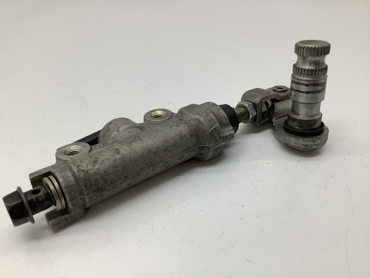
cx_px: 185
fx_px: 331
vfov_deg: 45.4
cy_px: 139
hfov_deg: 58.4
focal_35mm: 31
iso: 32
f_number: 2.4
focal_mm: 3.3
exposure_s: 1/120
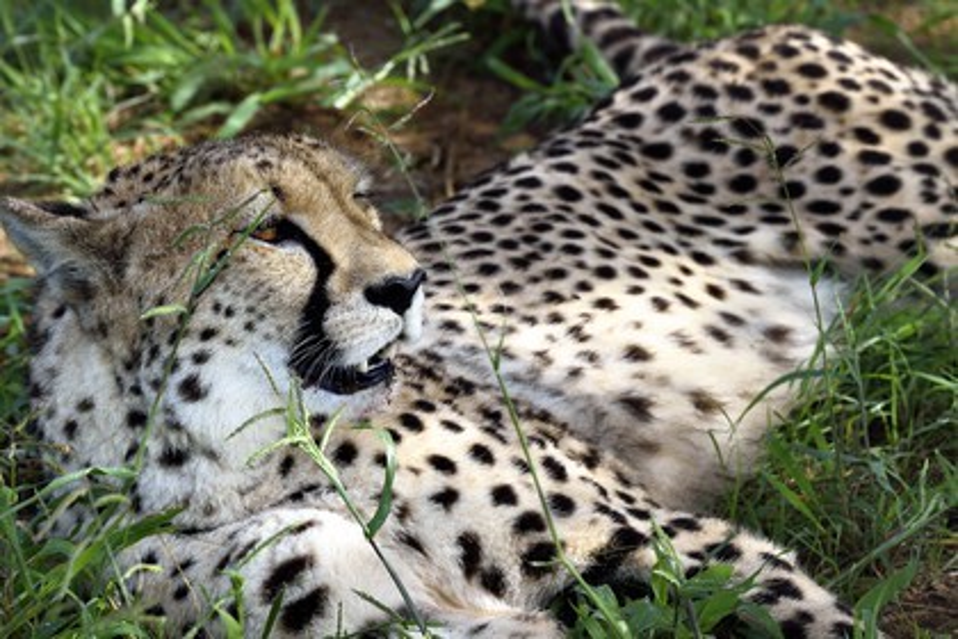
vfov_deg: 6.9
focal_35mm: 200
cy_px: 320
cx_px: 479
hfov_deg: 10.3
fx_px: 5322
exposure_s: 1/400
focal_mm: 200
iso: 400
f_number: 10
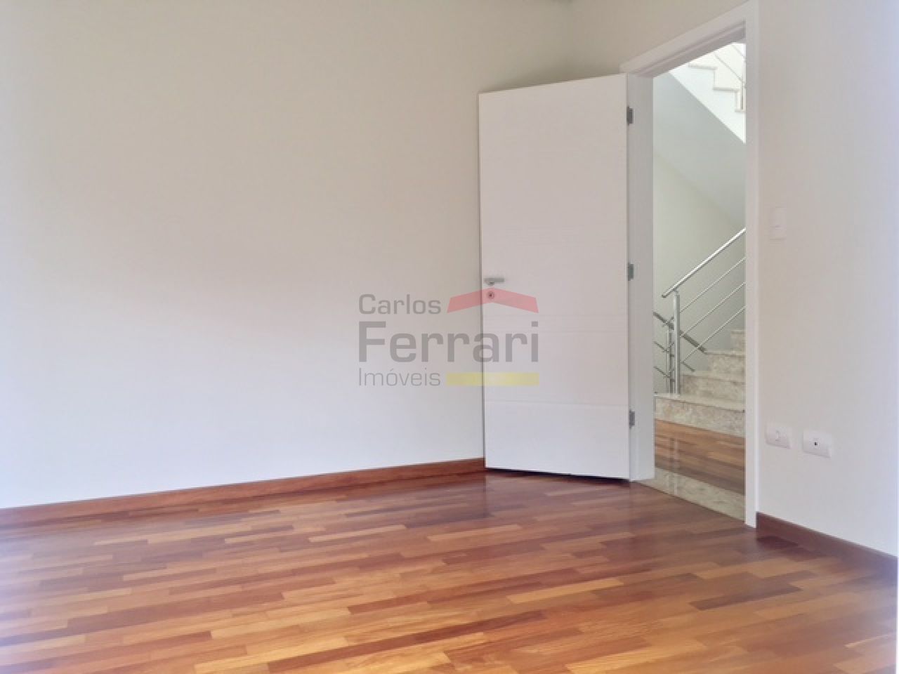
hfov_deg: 61.7
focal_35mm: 29
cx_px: 450
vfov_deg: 48.2
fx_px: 753
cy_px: 337
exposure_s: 1/60
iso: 32
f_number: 2.2
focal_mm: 4.15
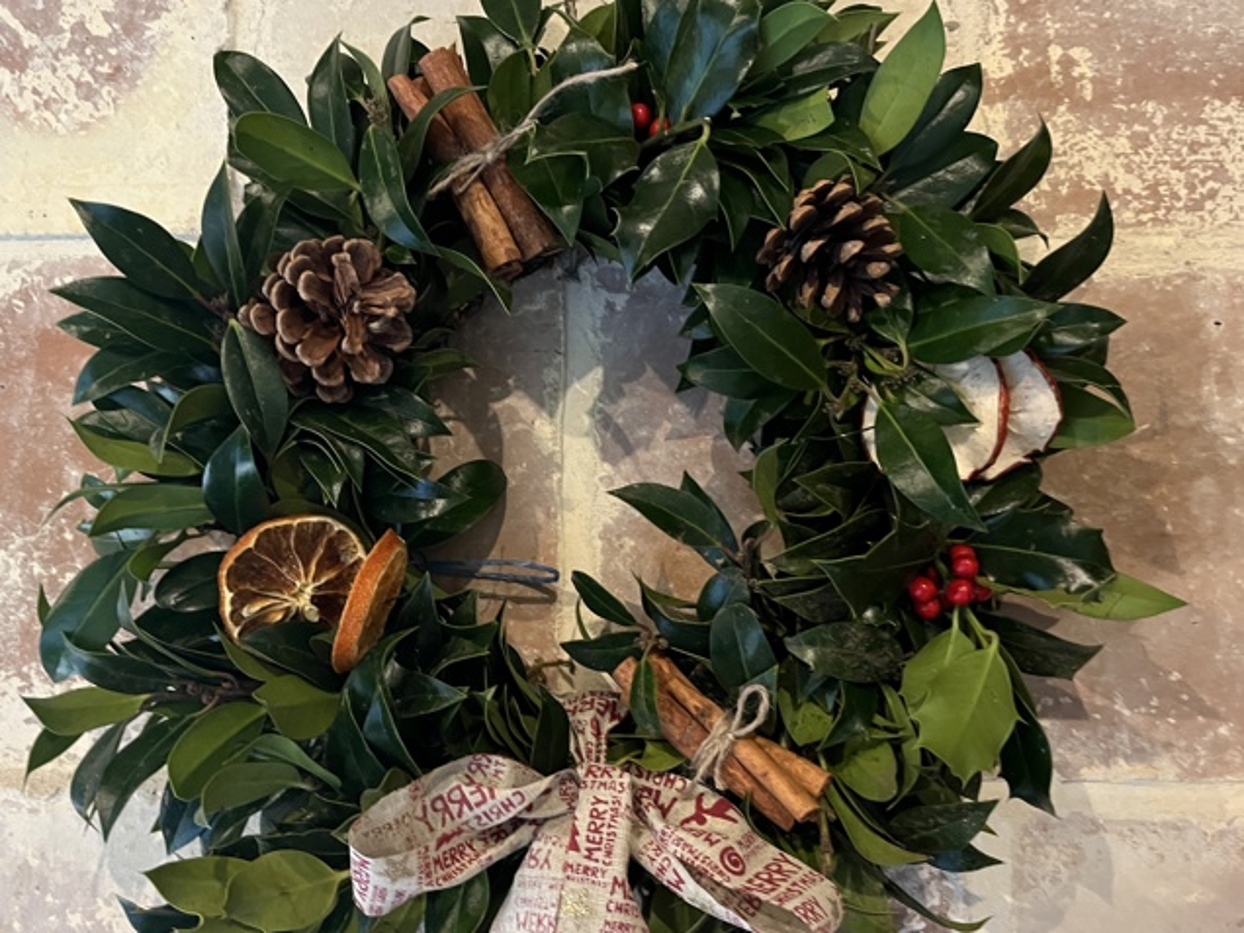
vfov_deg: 53.1
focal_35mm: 26
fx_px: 934
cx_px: 622
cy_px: 466
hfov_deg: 67.3
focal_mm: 5.1
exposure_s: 1/25
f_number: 1.6
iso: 500
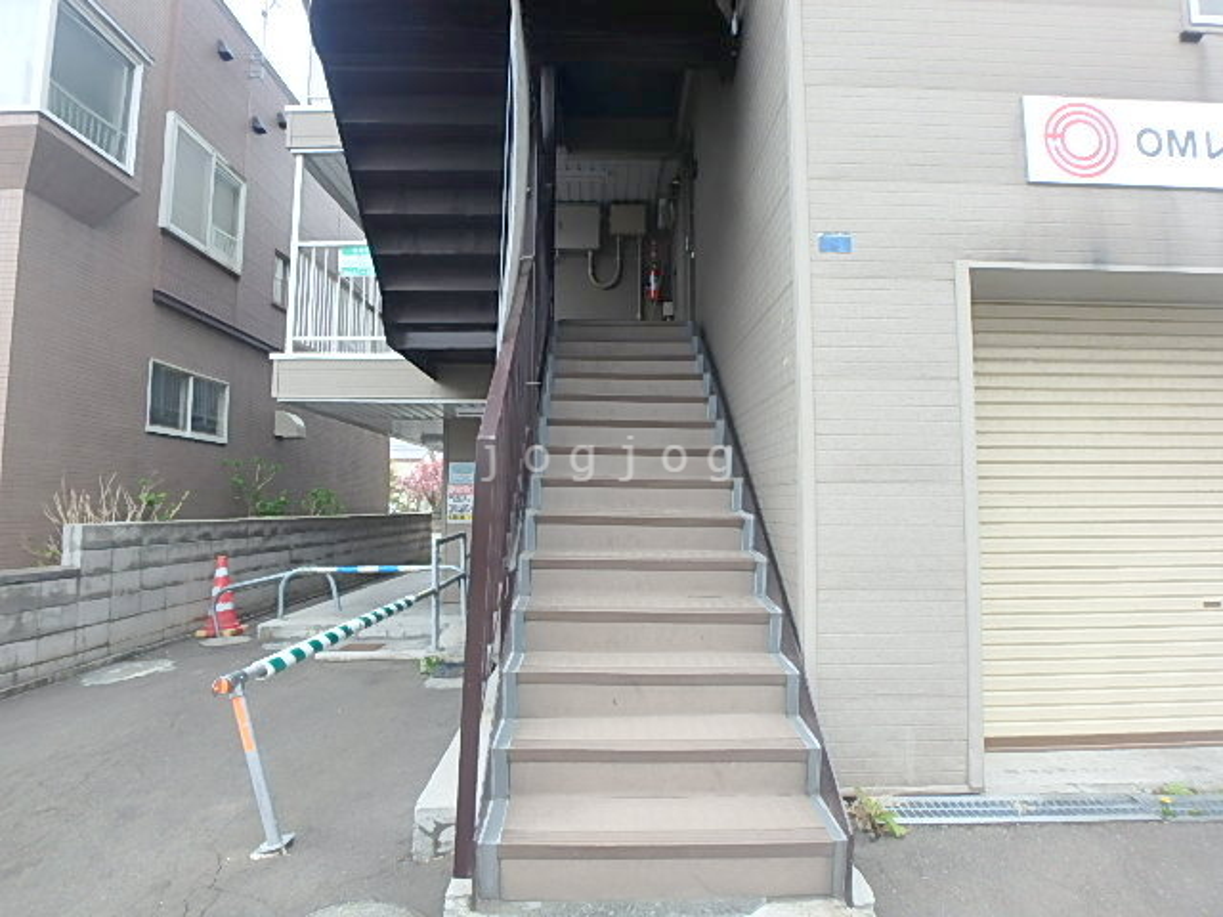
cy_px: 458
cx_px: 612
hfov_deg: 79.0
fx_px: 742
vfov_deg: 63.4
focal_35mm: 21
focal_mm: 3.7
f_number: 3.5
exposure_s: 1/80
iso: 125
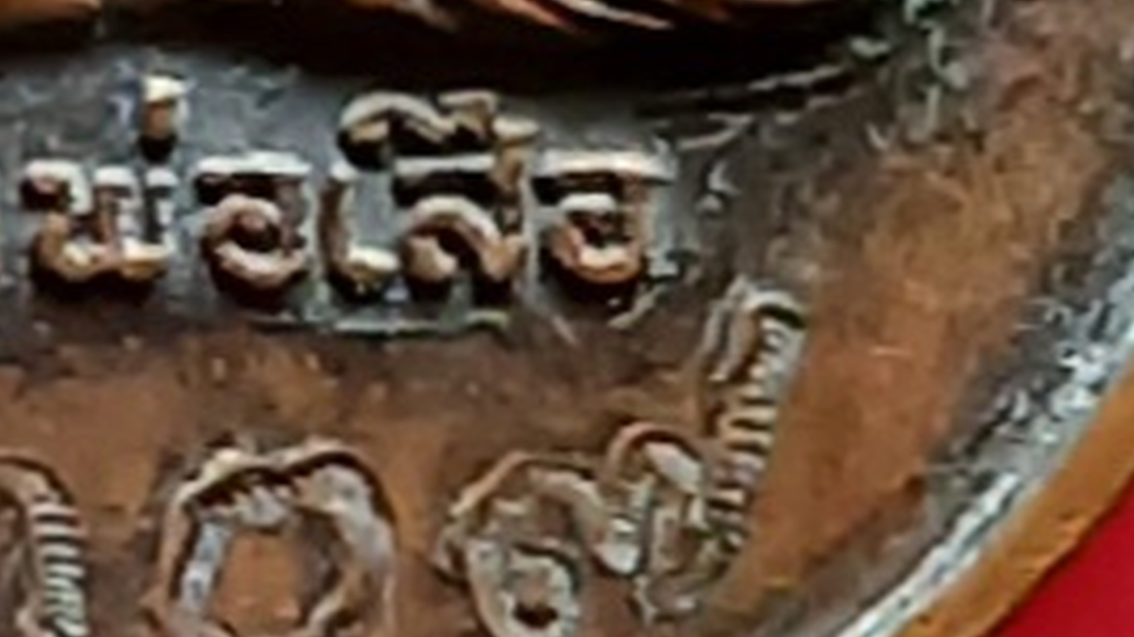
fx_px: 3426
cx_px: 194
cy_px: -821
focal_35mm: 114
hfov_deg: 18.6
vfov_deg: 9.6
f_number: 1.8
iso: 100
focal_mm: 3.98
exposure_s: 1/50
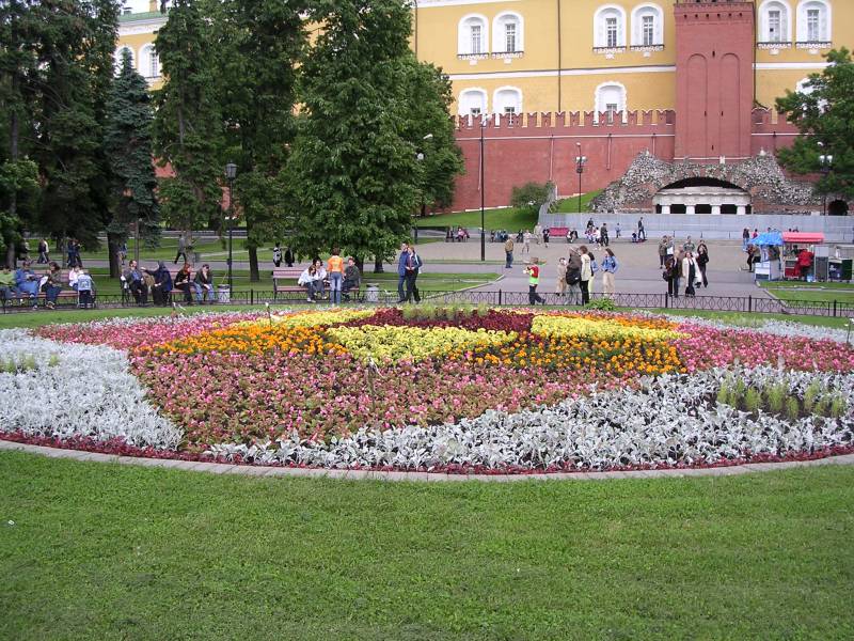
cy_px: 320
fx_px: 937
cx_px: 427
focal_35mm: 38
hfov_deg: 49.0
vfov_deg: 37.7
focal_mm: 5.8
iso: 100
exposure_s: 1/374
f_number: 2.8
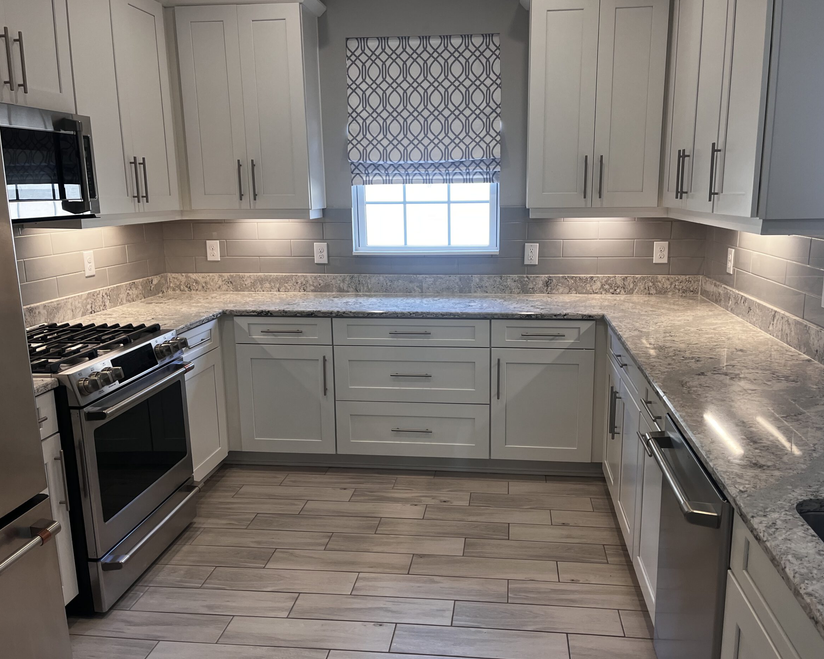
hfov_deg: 62.1
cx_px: 442
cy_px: 324
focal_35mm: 28
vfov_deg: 51.5
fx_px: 683
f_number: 1.6
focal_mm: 5.1
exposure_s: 1/120
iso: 100
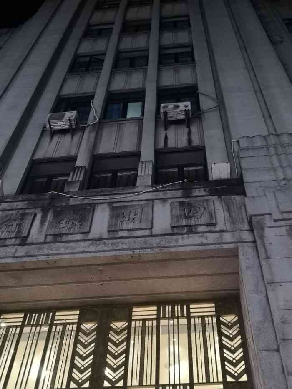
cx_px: 146
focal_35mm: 47
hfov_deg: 30.9
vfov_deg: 40.4
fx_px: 528
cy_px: 194
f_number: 1.8
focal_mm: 3.95
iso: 250
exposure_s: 1/33.3
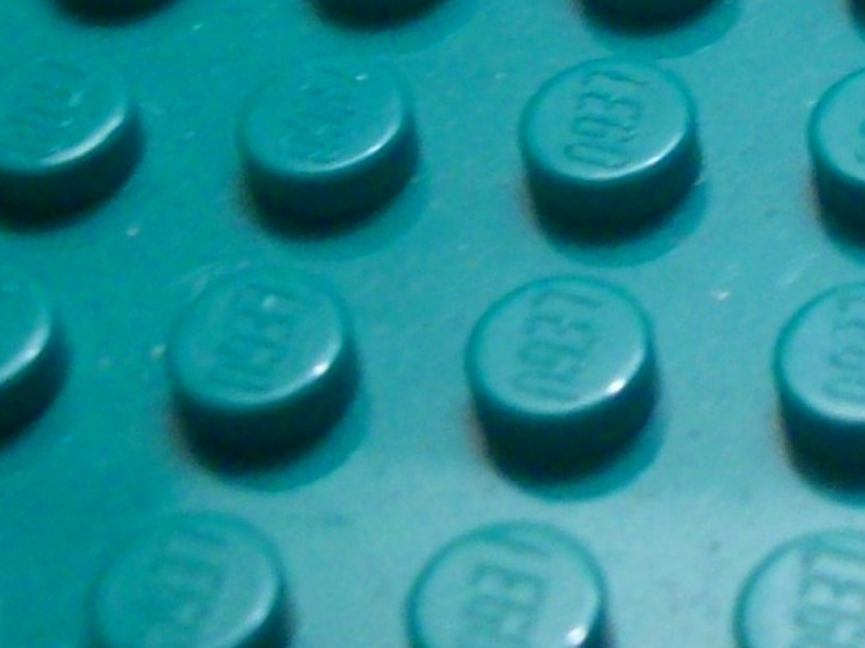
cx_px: 1098
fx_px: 3498
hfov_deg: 13.6
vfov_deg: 10.1
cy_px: -489
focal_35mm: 140
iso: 160
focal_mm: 6
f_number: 2.7
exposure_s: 1/19
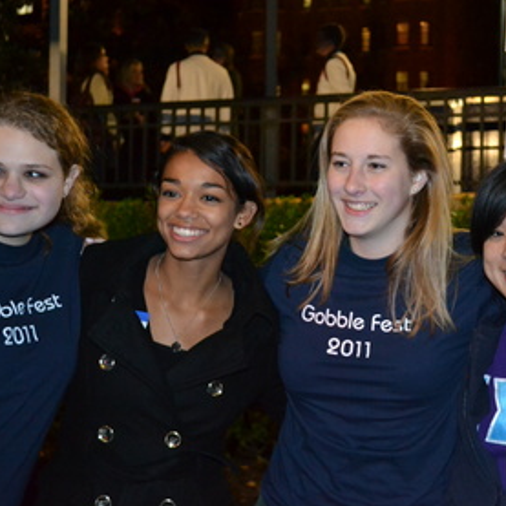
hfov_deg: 29.1
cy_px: 243
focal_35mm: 58
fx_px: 959
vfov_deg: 29.5
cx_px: 376
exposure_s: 1/60
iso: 3200
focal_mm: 28
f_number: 4.5
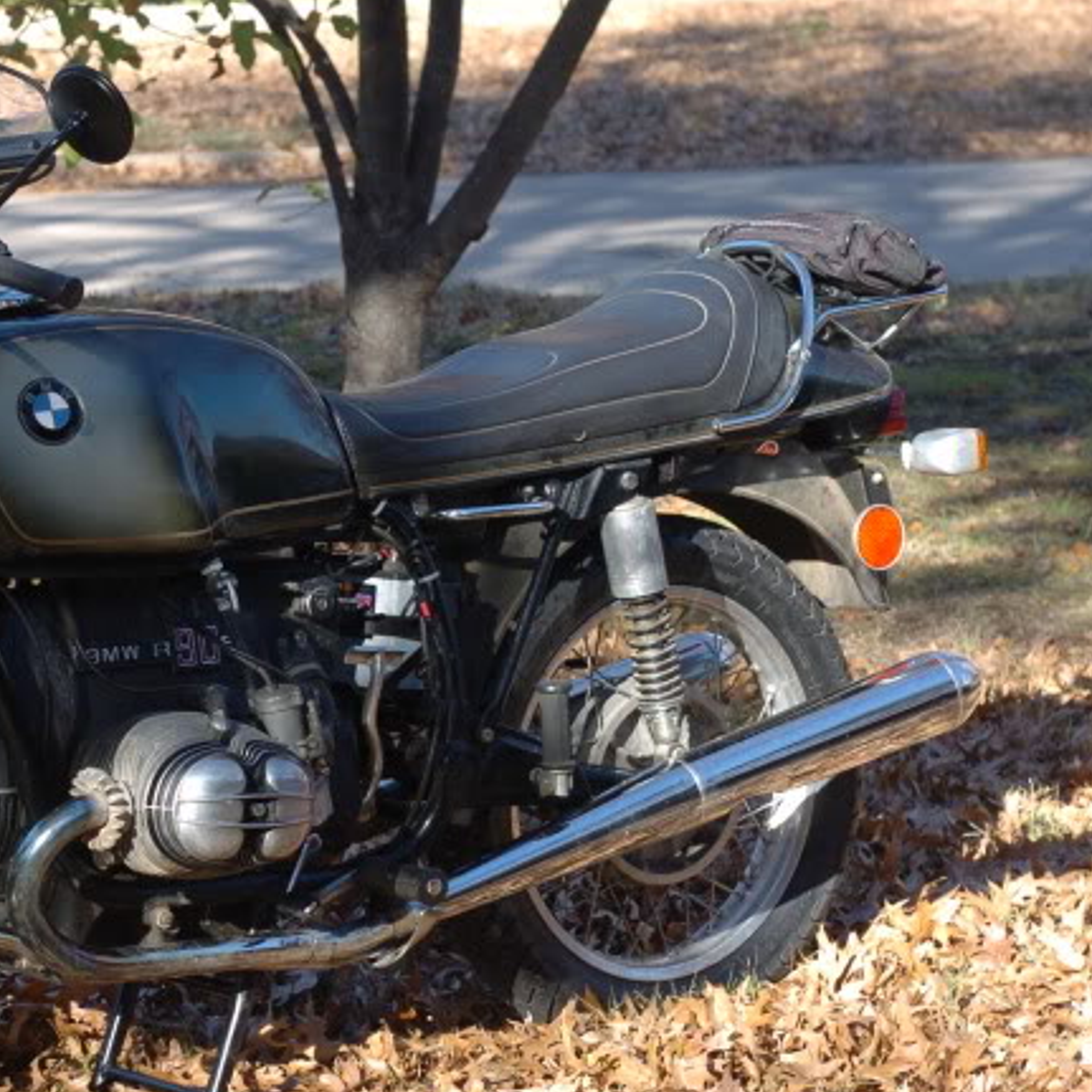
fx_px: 4211
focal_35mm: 118
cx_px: 136
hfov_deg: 14.6
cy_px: 640
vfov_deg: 14.8
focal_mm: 50
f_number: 5.3
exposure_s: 1/250
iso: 200
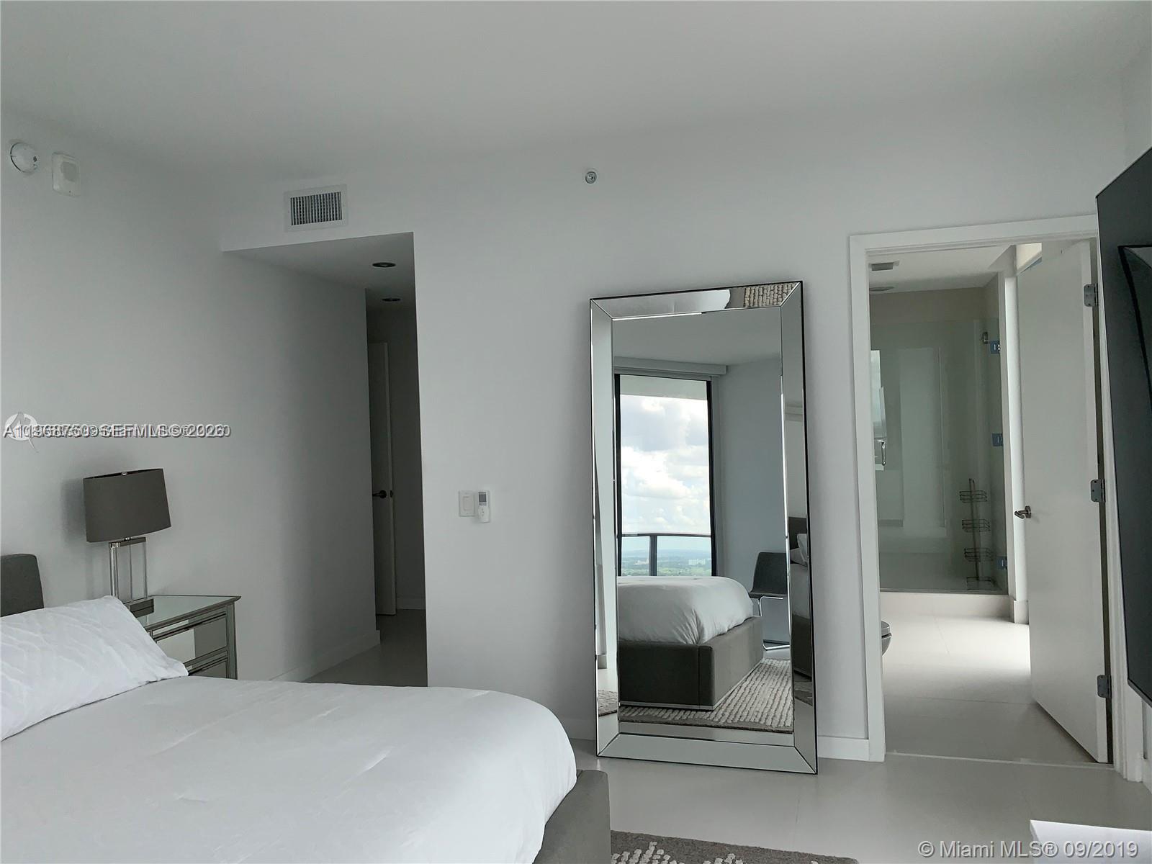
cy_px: 432
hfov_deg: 67.3
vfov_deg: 53.1
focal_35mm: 26
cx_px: 576
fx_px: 865
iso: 25
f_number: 1.8
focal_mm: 4.25
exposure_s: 1/783
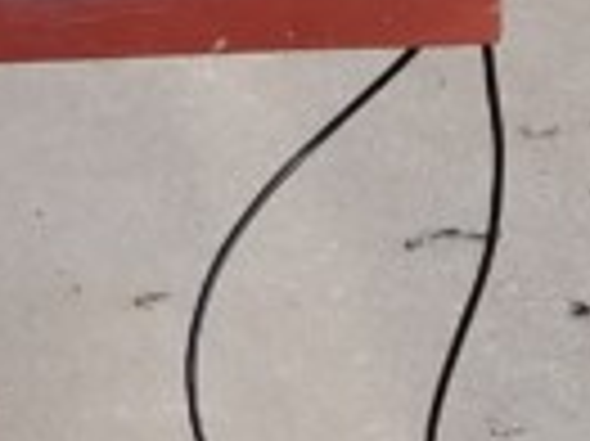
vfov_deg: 6.5
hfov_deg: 9.2
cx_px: -527
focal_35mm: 204
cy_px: -986
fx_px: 3474
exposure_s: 1/298
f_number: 1.7
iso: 50
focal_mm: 4.2
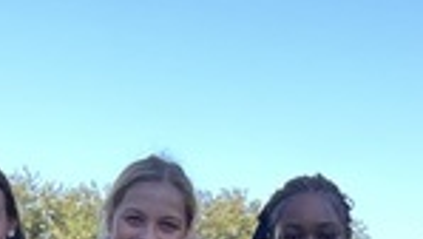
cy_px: 603
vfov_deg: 5.9
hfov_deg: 11.0
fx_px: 2188
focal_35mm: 195
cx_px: 250
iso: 50
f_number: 1.5
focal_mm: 5.7
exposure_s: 1/387
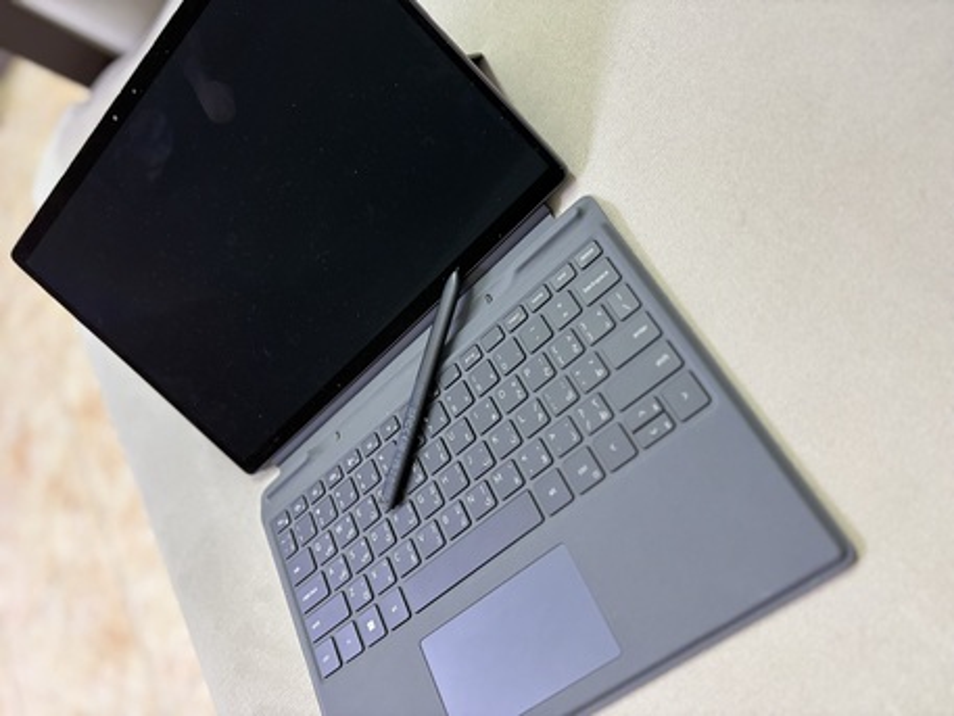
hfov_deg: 67.3
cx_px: 477
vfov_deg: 53.1
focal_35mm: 26
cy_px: 358
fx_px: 717
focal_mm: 5.96
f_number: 1.6
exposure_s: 1/40
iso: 400
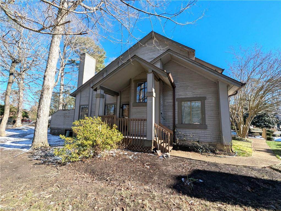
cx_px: 140
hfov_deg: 106.1
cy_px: 106
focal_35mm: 13
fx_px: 106
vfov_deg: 90.0
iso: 46
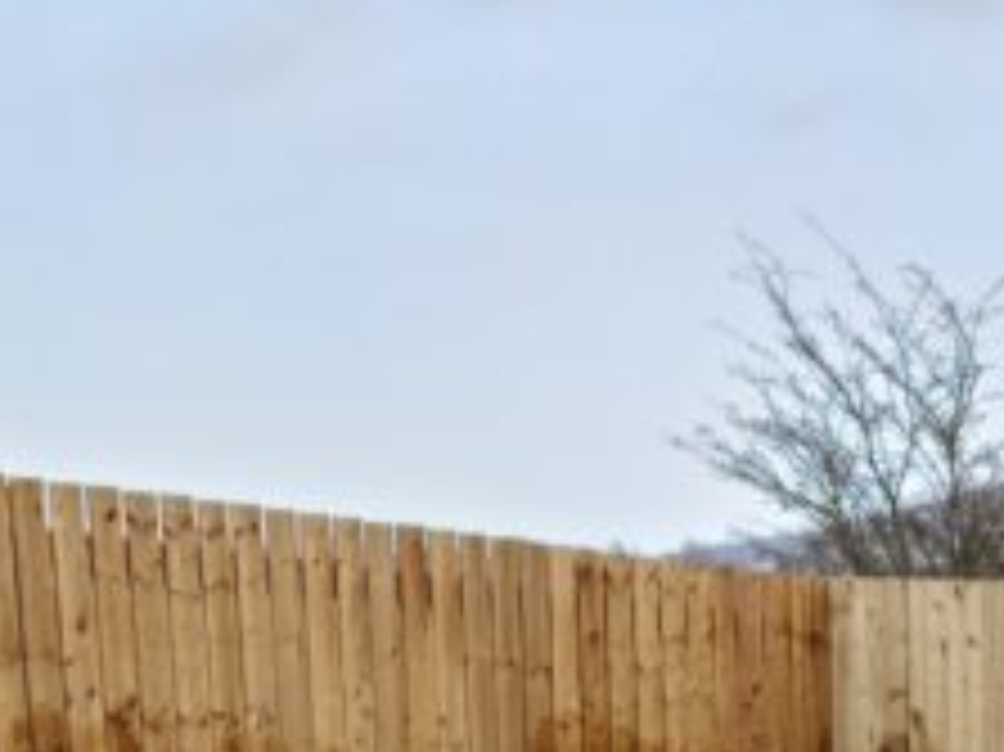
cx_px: 1184
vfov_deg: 10.6
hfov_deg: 15.4
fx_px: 3595
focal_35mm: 124
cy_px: 1675
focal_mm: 5.9
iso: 25
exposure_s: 1/101
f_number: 2
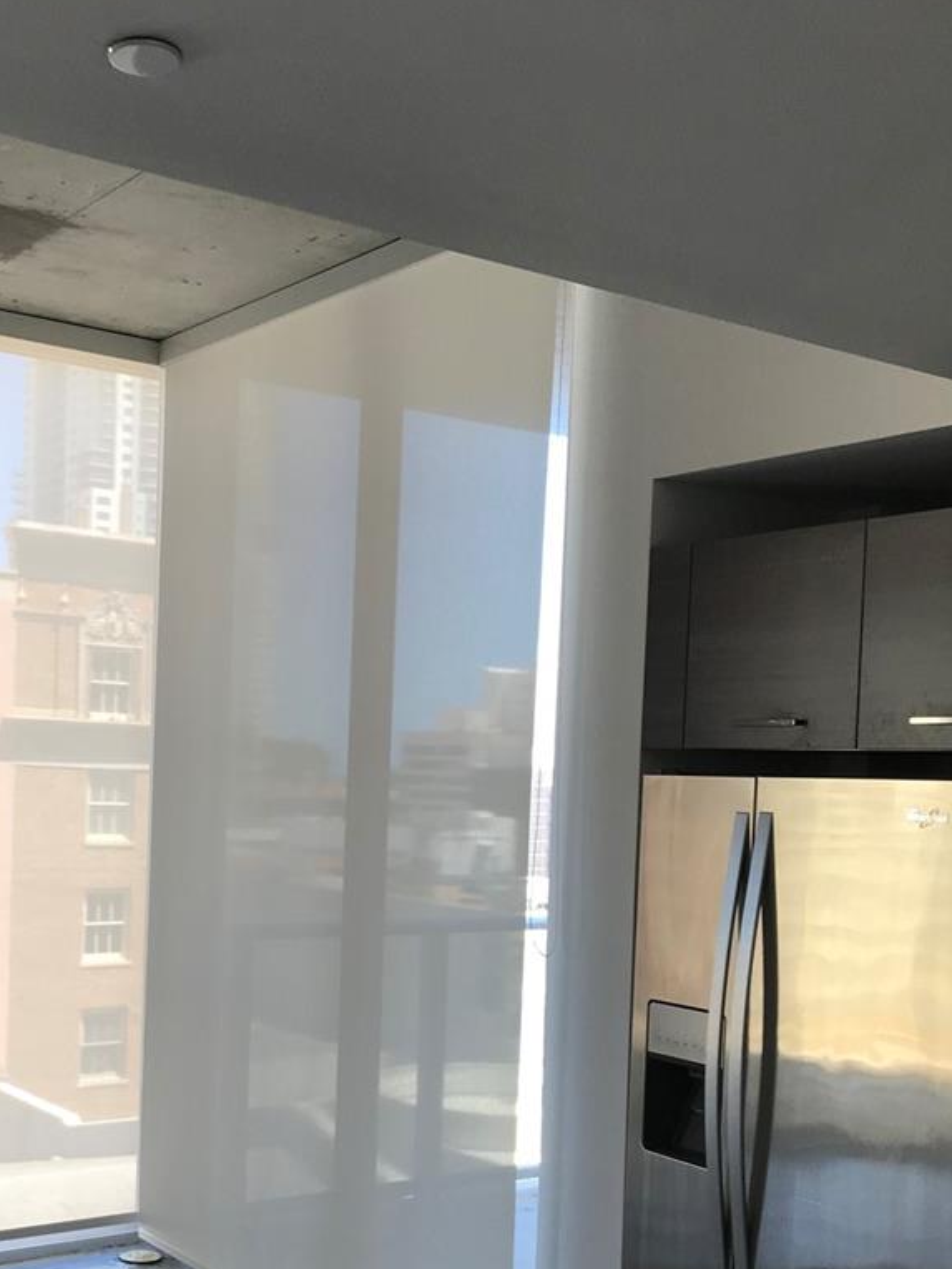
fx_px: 1613
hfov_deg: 32.5
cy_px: 870
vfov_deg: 42.2
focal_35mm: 44
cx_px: 292
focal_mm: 3.99
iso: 25
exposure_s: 1/60
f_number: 1.8
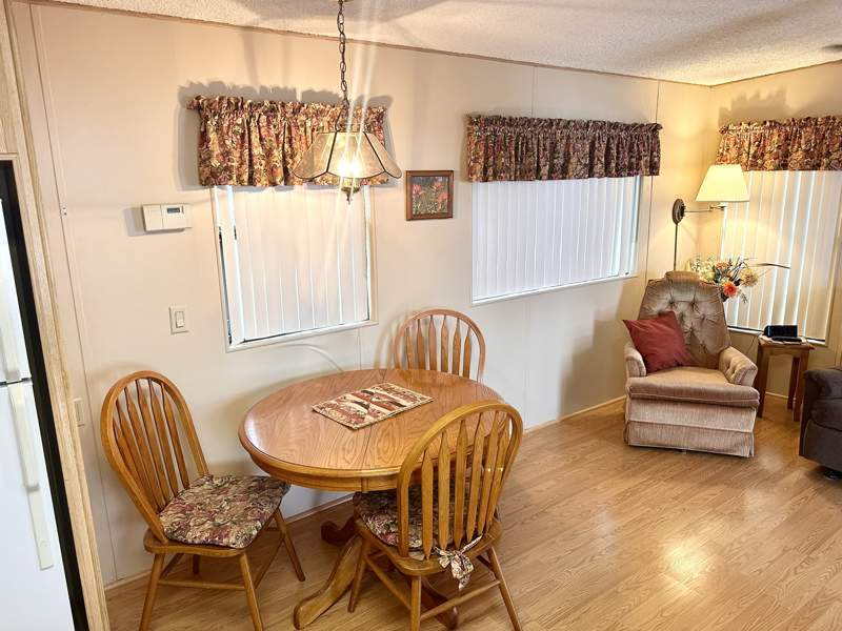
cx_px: 421
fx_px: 584
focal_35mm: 24
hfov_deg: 71.6
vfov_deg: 56.8
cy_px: 316
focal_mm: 6.86
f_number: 1.78
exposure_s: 1/60
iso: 250
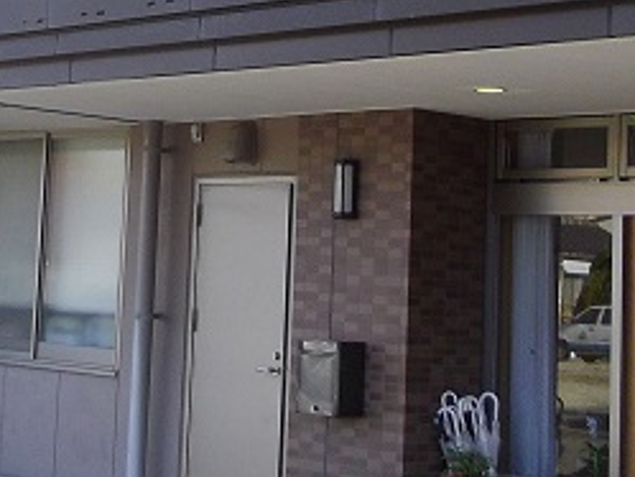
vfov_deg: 15.6
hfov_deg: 21.0
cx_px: 184
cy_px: -5
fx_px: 1707
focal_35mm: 93
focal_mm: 4.9
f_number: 3.2
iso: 100
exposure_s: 1/250
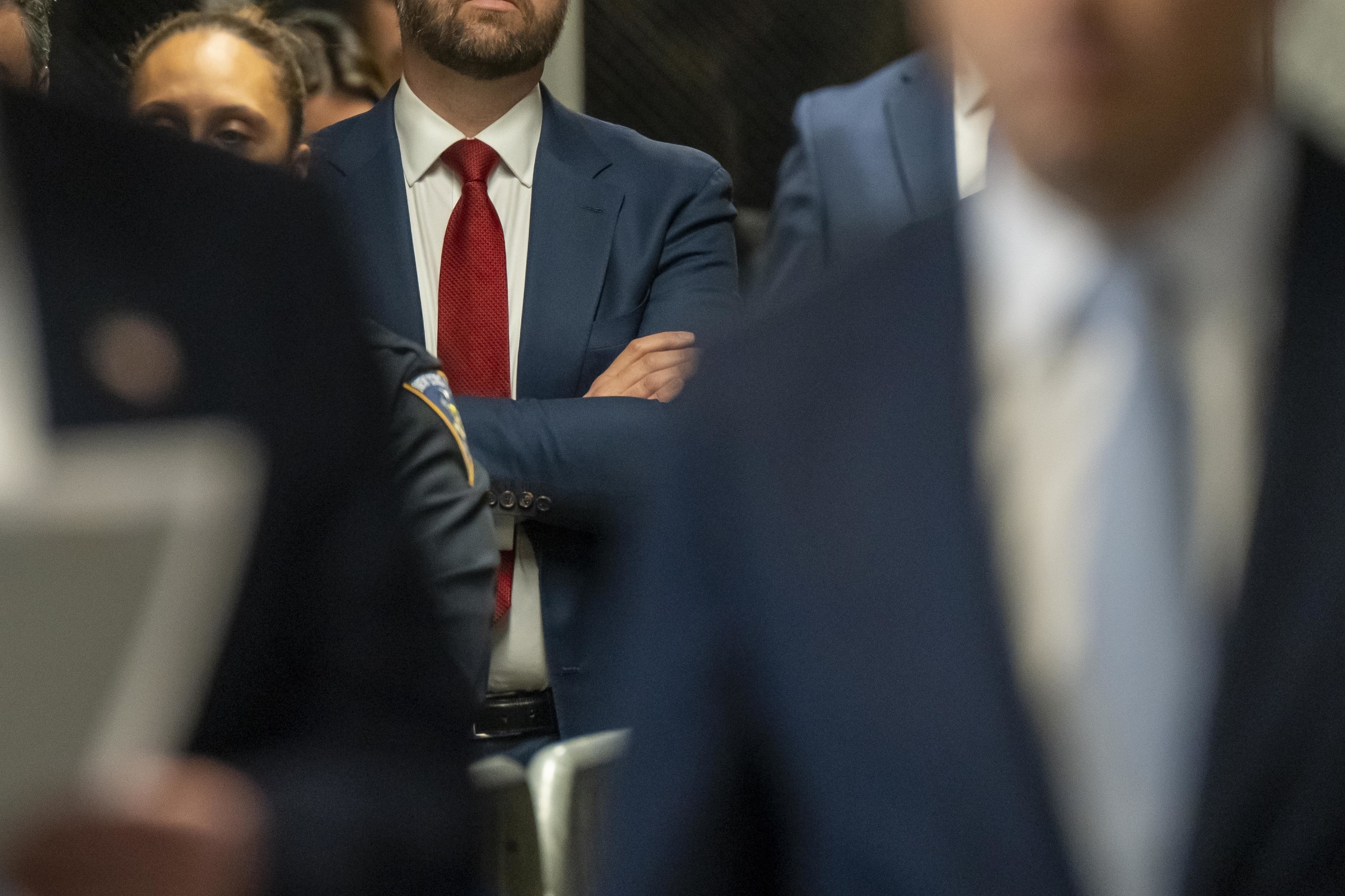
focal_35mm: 654
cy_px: 192
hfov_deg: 3.2
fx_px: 24434
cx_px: 502
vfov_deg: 2.1
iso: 6400
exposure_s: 1/60
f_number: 5.6
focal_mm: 400
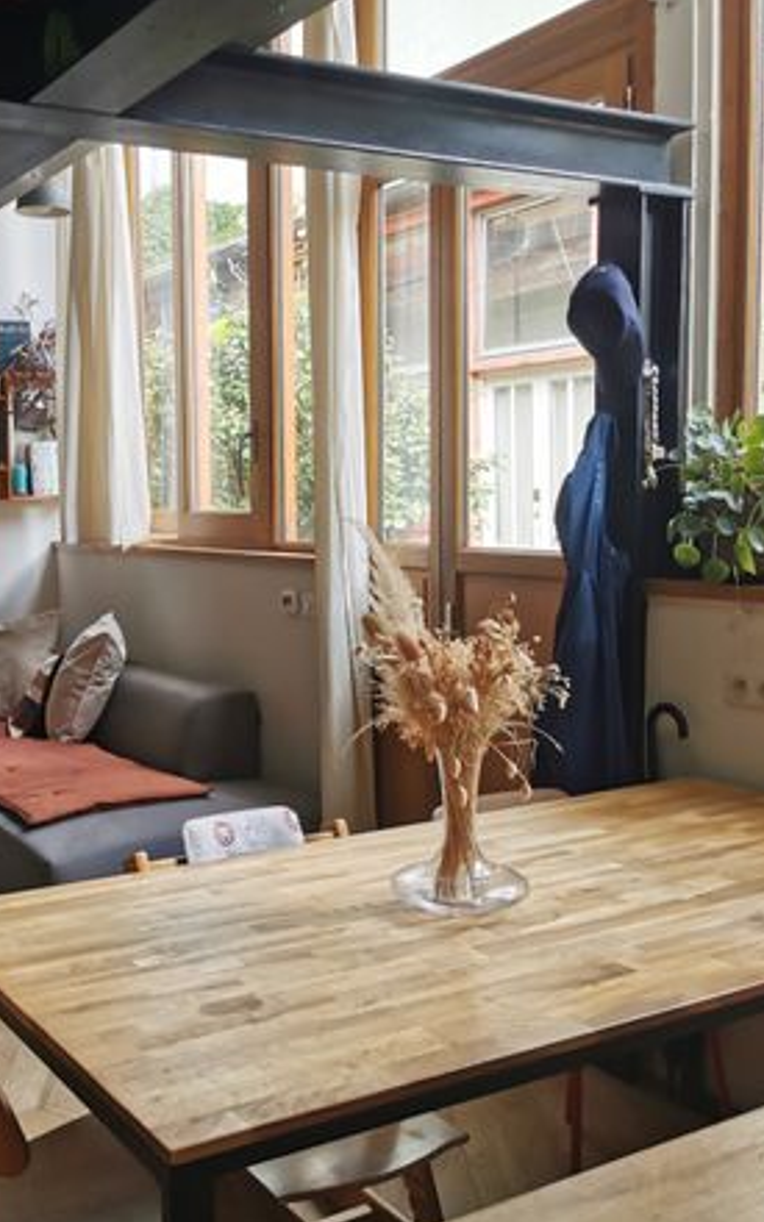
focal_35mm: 39
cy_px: 617
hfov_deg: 32.4
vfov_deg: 50.4
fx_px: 1299
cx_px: 233
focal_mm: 5.56
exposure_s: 1/99.9
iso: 50
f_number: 1.6
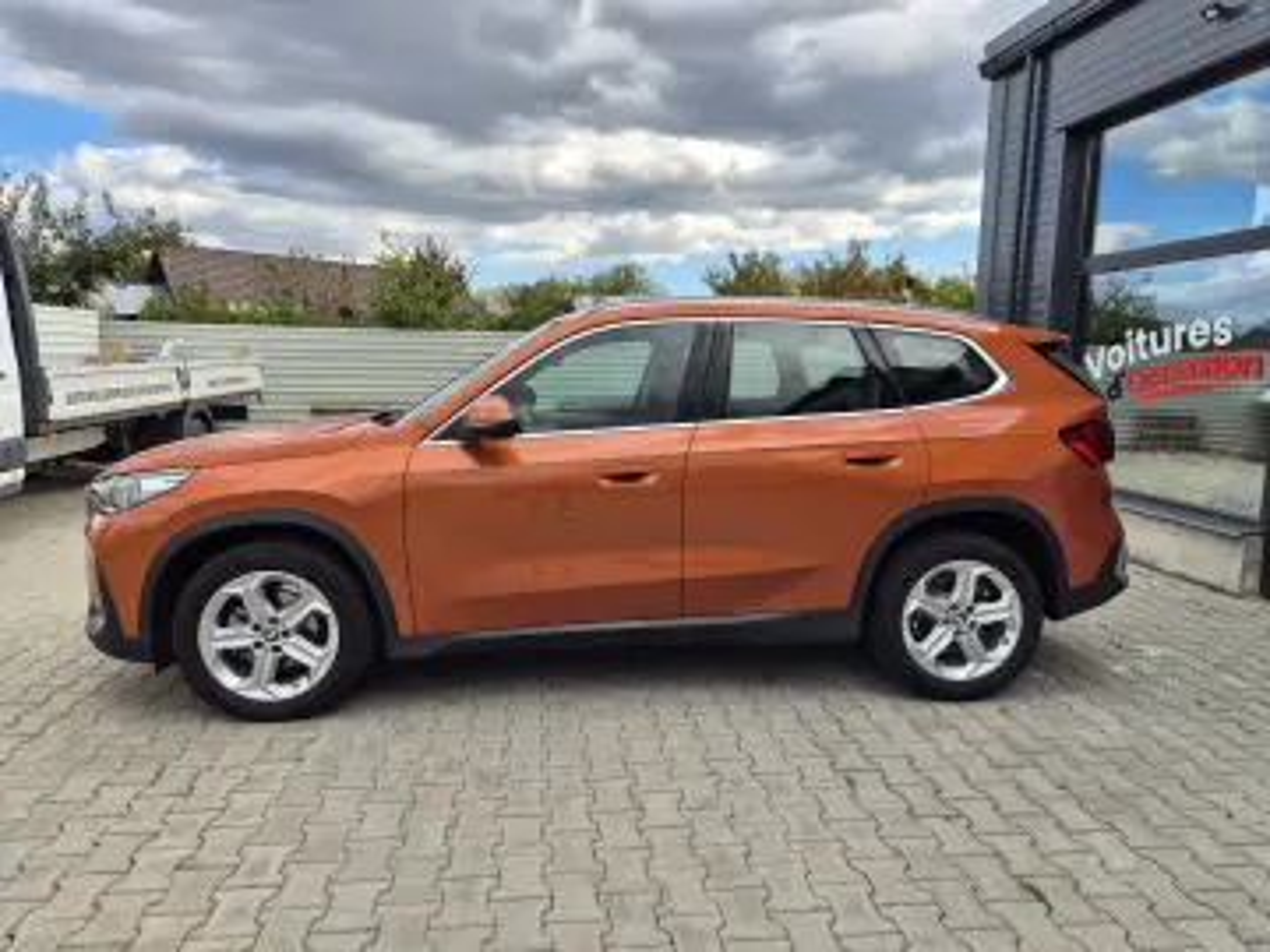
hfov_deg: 73.9
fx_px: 844
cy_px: 476
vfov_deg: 58.9
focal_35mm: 23
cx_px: 635
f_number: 1.8
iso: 25
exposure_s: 1/982
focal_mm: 5.4
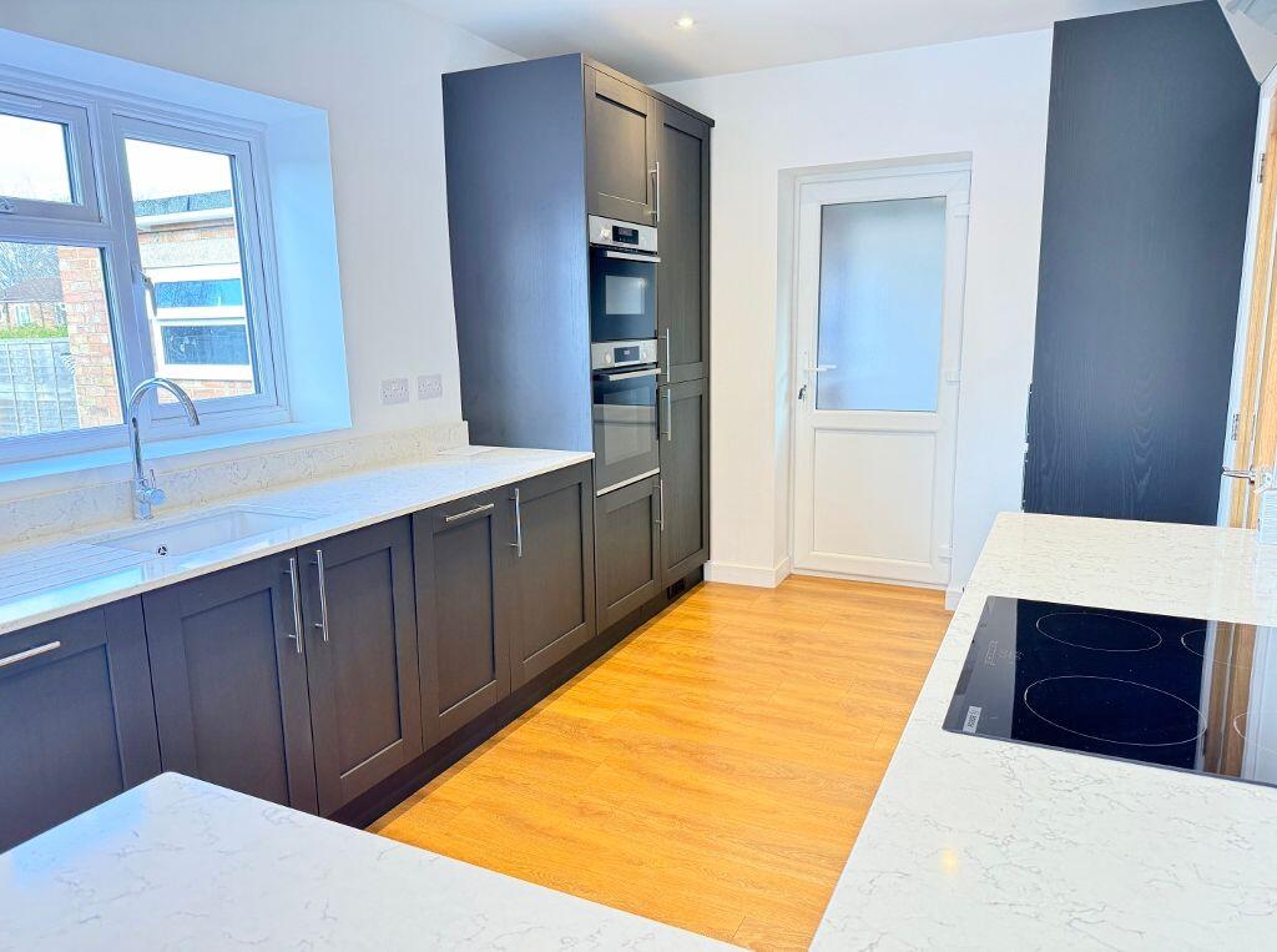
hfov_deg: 71.7
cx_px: 638
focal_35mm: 24
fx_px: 883
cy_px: 476
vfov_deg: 56.6
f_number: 1.78
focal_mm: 6.76
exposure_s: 1/50
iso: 200
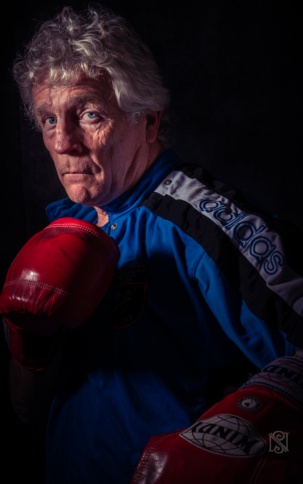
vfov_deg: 34.0
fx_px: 793
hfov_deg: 21.6
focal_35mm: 60
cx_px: 150
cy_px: 240
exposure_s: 1/200
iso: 125
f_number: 20
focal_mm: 58
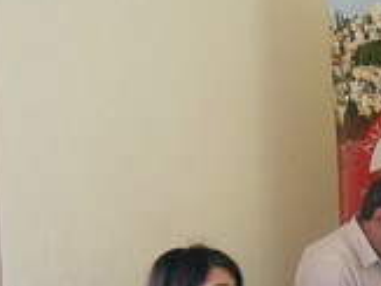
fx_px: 913
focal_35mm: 83
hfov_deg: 21.4
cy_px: 350
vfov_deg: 16.9
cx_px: 493
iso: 200
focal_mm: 4.9
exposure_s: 1/45
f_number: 3.5
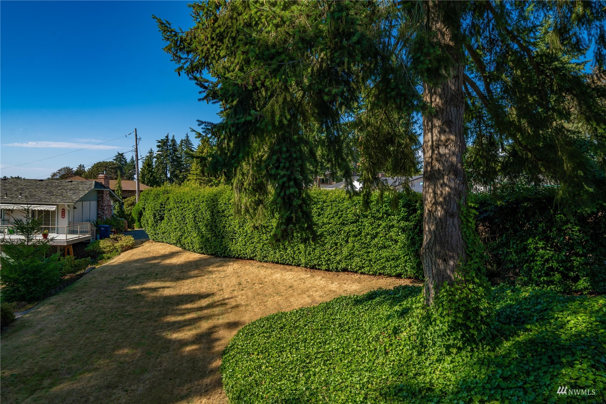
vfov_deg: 53.1
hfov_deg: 73.7
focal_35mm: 24
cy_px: 202
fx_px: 404
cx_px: 303
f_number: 7.1
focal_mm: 24
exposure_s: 1/320
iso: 100
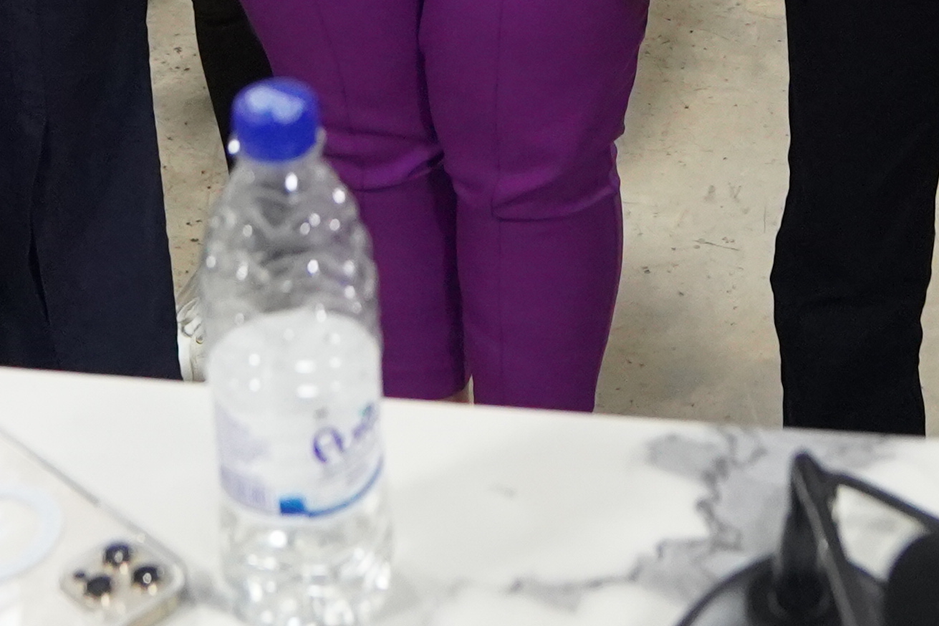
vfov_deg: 10.2
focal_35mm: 119
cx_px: 831
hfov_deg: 17.0
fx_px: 3104
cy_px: -797
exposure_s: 1/160
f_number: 4
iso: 5000
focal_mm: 26
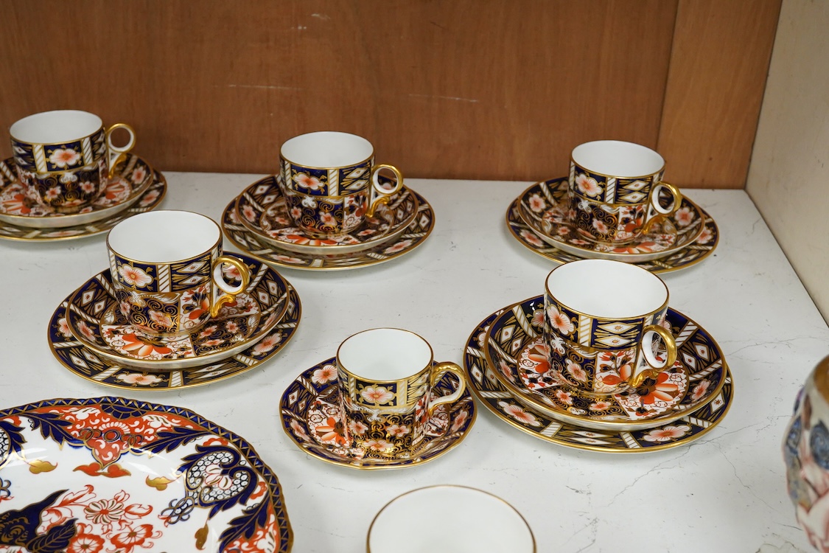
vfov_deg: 29.9
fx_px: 1036
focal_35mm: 45
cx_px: 414
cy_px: 276
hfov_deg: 43.6
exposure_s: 1/160
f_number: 10
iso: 2500
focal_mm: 30
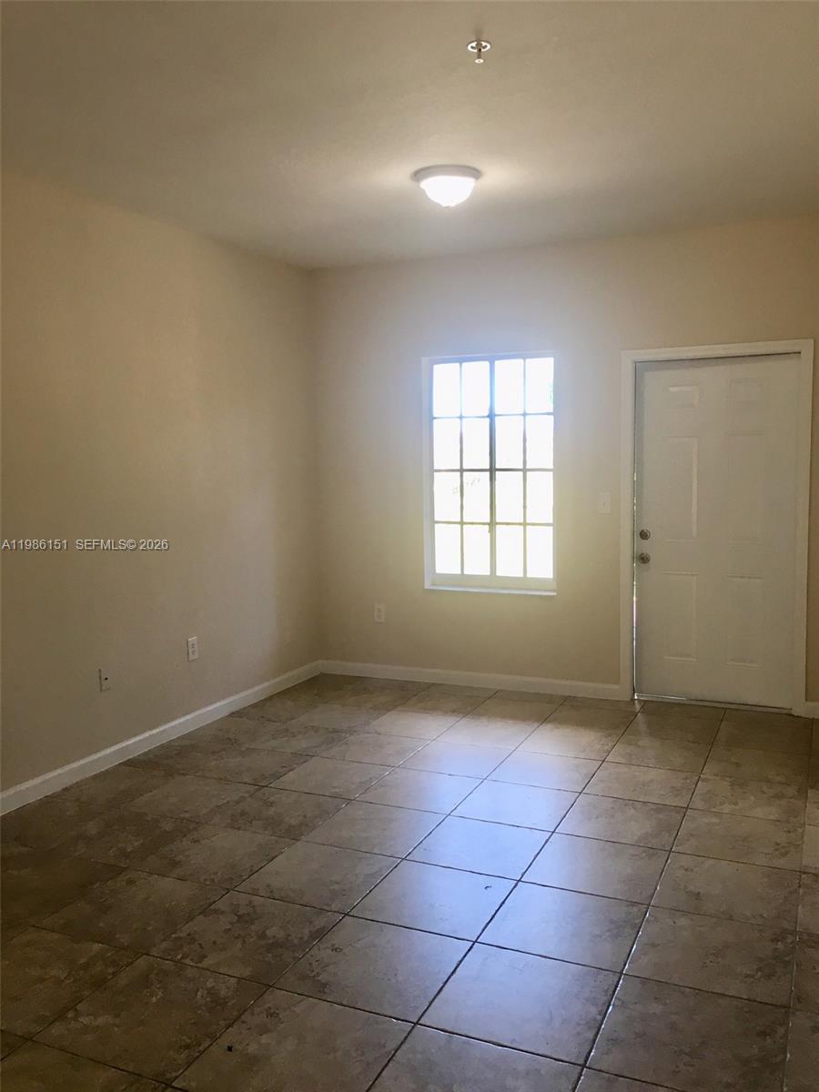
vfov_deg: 61.7
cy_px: 546
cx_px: 410
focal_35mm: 29
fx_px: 915
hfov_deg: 48.2
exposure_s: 1/40
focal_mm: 4.15
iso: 25
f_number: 2.2
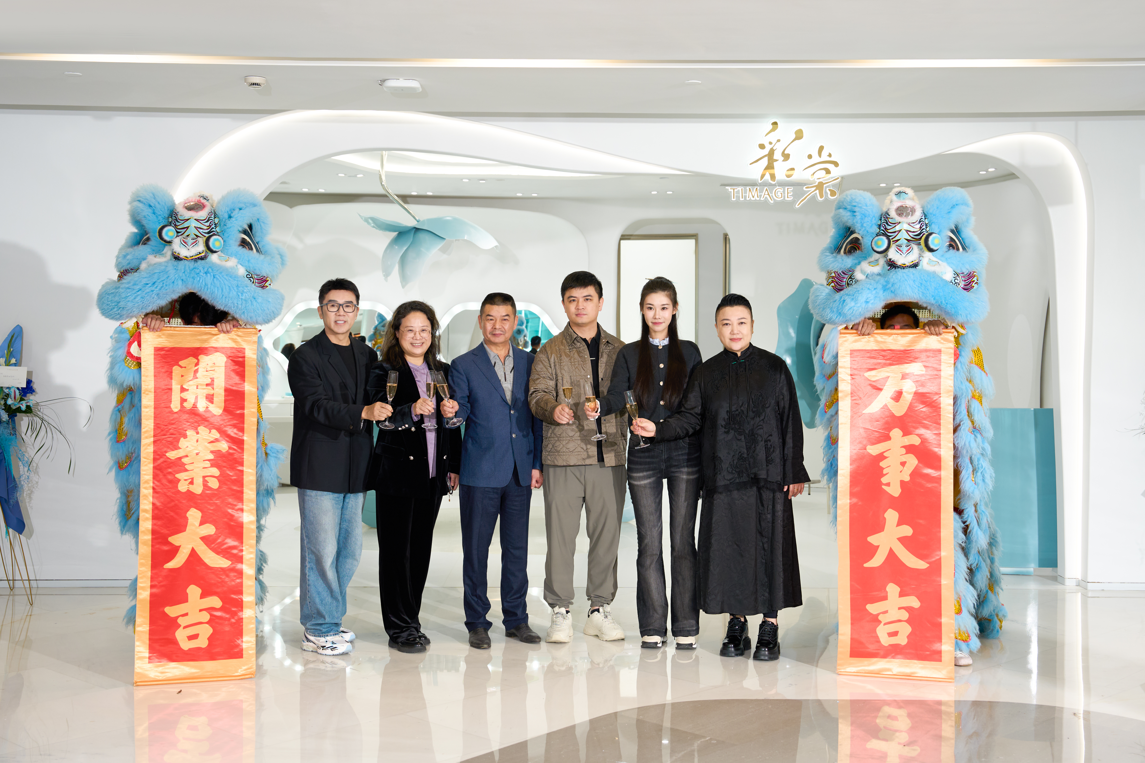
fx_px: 1336
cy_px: 382
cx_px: 572
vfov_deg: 31.9
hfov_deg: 46.4
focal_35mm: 42
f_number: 4.5
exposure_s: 1/250
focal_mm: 42
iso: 400
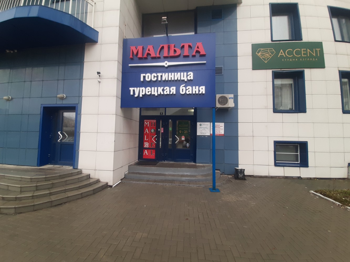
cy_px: 131
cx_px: 175
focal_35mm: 13
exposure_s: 1/50
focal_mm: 1.42
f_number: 2.2
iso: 64
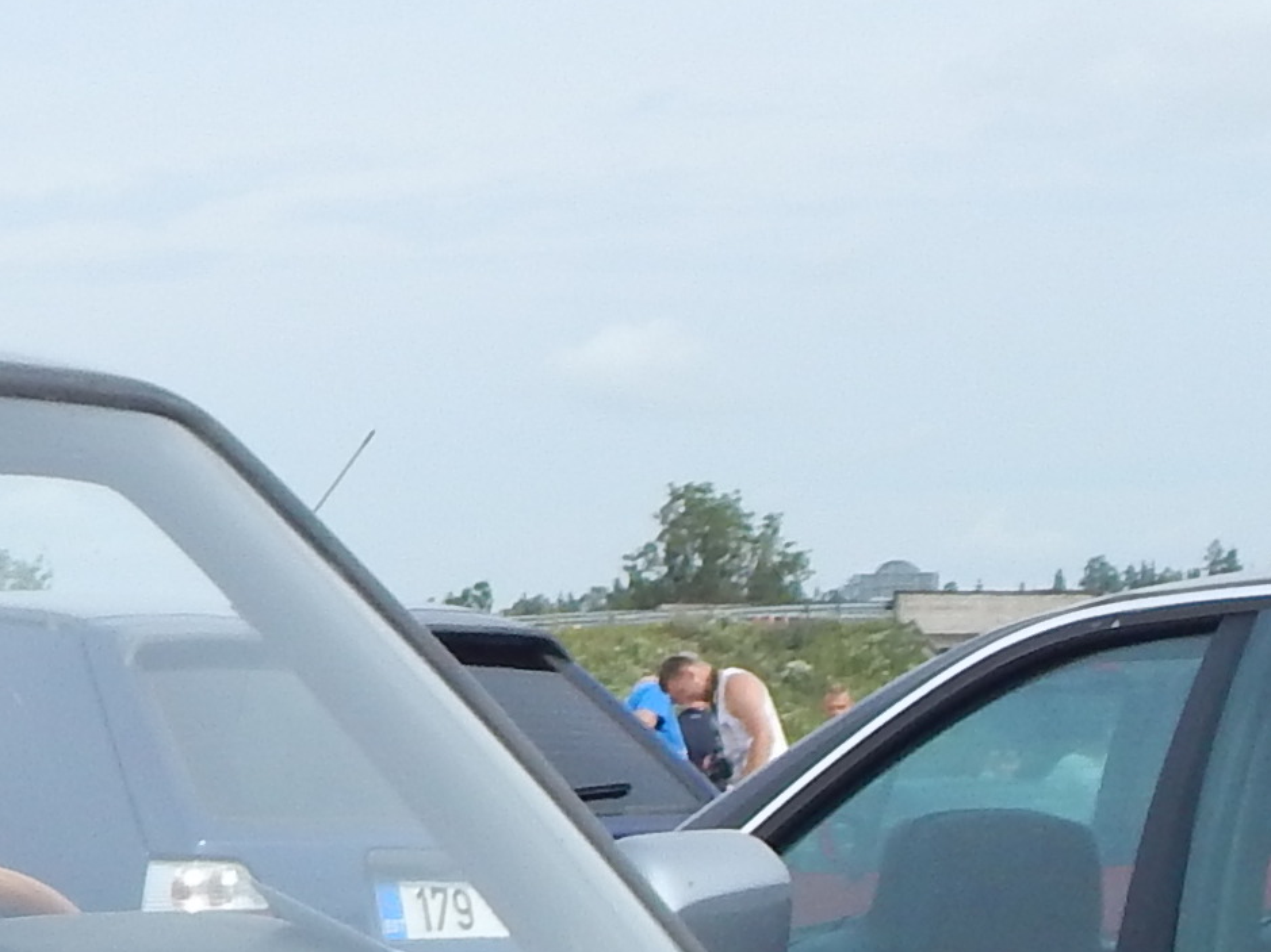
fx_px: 7746
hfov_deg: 9.3
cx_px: -184
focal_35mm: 211
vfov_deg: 6.9
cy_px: 1456
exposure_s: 1/1250
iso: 125
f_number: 3.6
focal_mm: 7.7
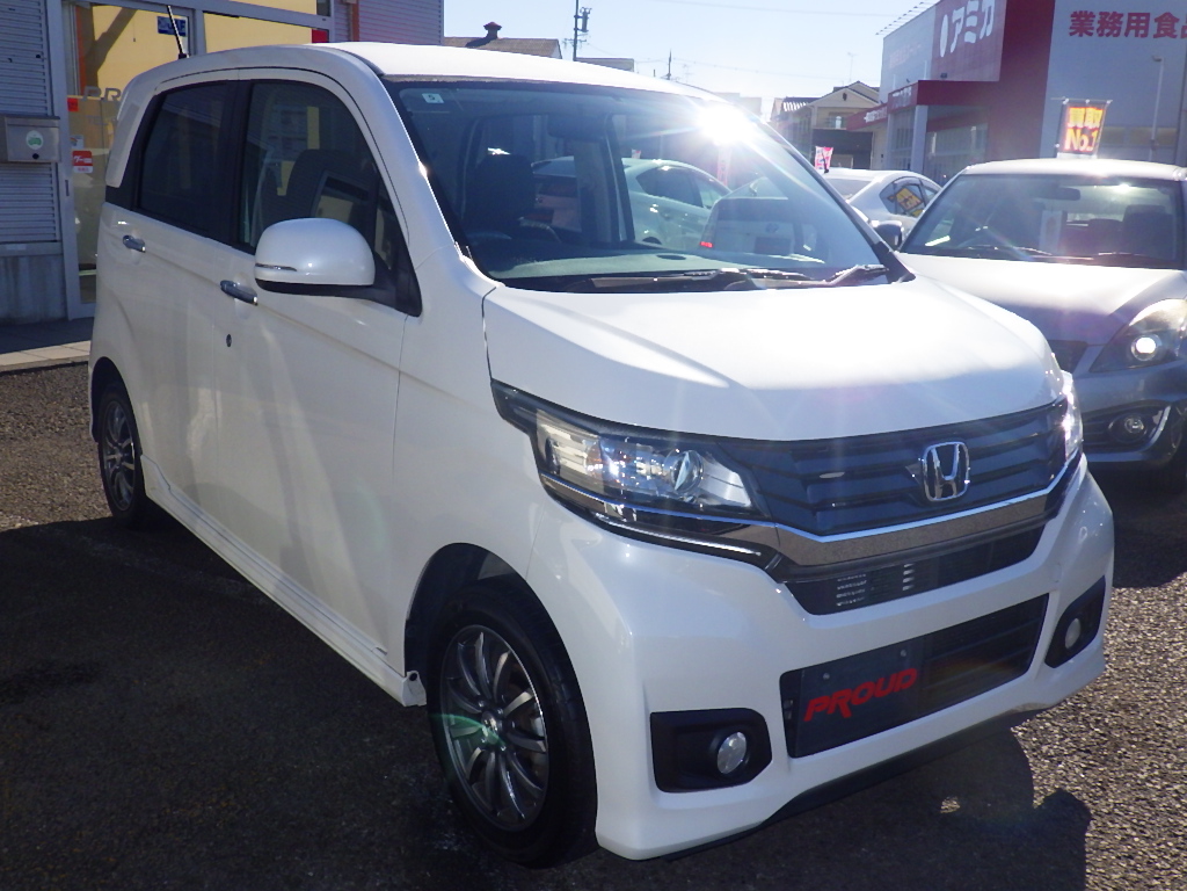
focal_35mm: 34
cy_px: 446
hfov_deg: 54.0
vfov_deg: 41.8
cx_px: 594
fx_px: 1166
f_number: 4.6
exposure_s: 1/1500
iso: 250
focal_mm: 6.1
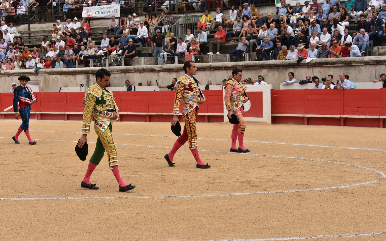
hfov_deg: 29.4
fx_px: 736
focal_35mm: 70
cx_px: 193
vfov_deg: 18.6
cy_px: 122
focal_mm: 68
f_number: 8
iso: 400
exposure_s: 1/320
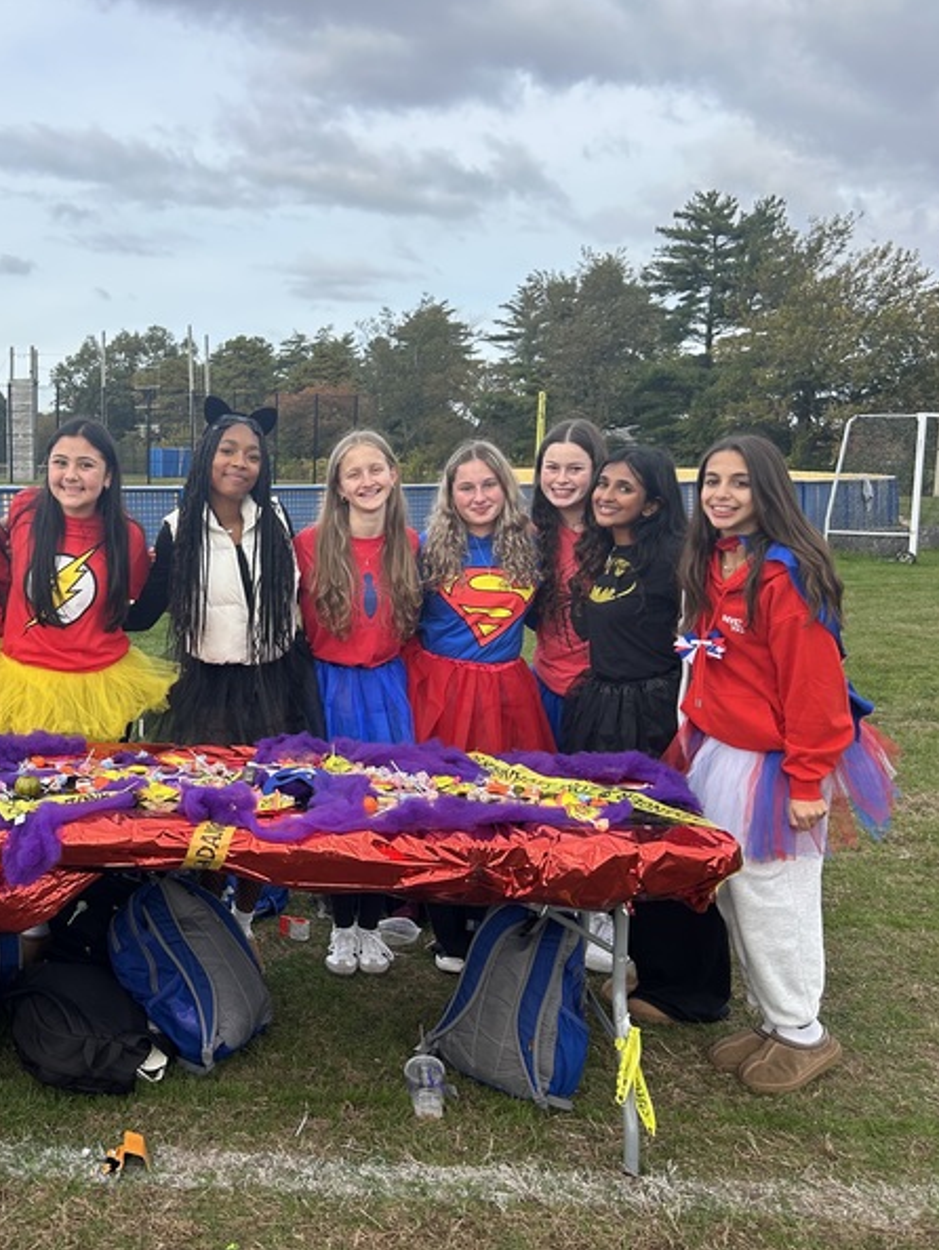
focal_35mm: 35
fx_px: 1265
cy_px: 621
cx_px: 179
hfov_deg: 39.1
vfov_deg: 52.6
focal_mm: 5.7
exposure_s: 1/909
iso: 50
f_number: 1.5
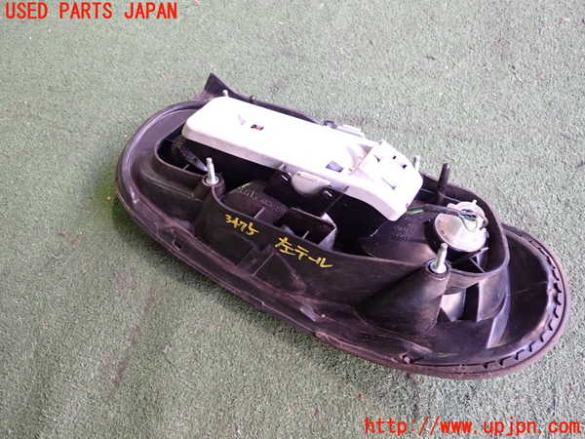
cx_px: 292
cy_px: 220
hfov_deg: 60.0
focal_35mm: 30
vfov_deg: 46.8
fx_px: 507
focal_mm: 5.4
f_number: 2.3
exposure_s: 1/30
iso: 200
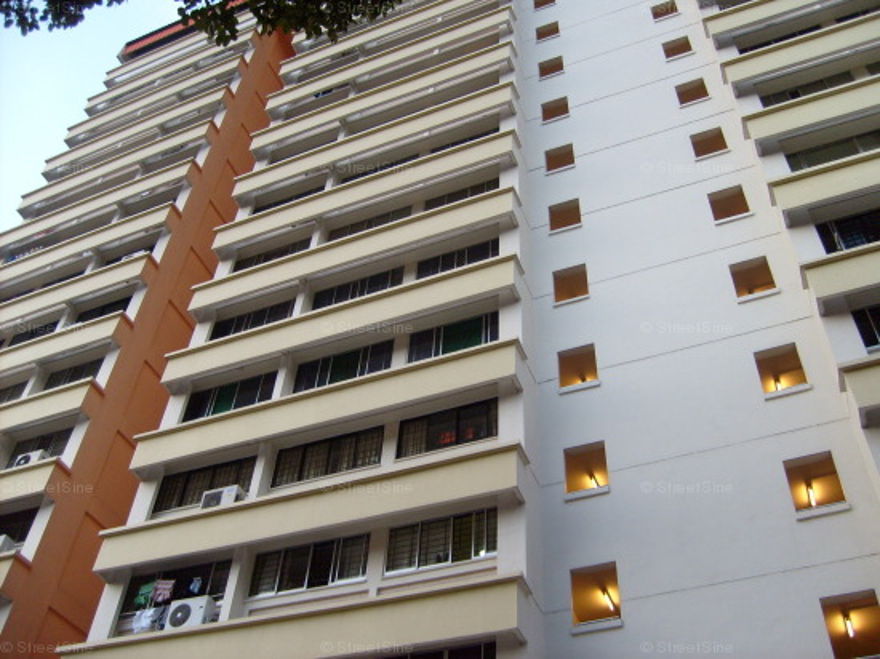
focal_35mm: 35
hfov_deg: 52.6
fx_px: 889
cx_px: 440
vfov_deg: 40.7
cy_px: 330
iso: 100
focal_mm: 5.8
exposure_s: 1/45
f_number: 2.8
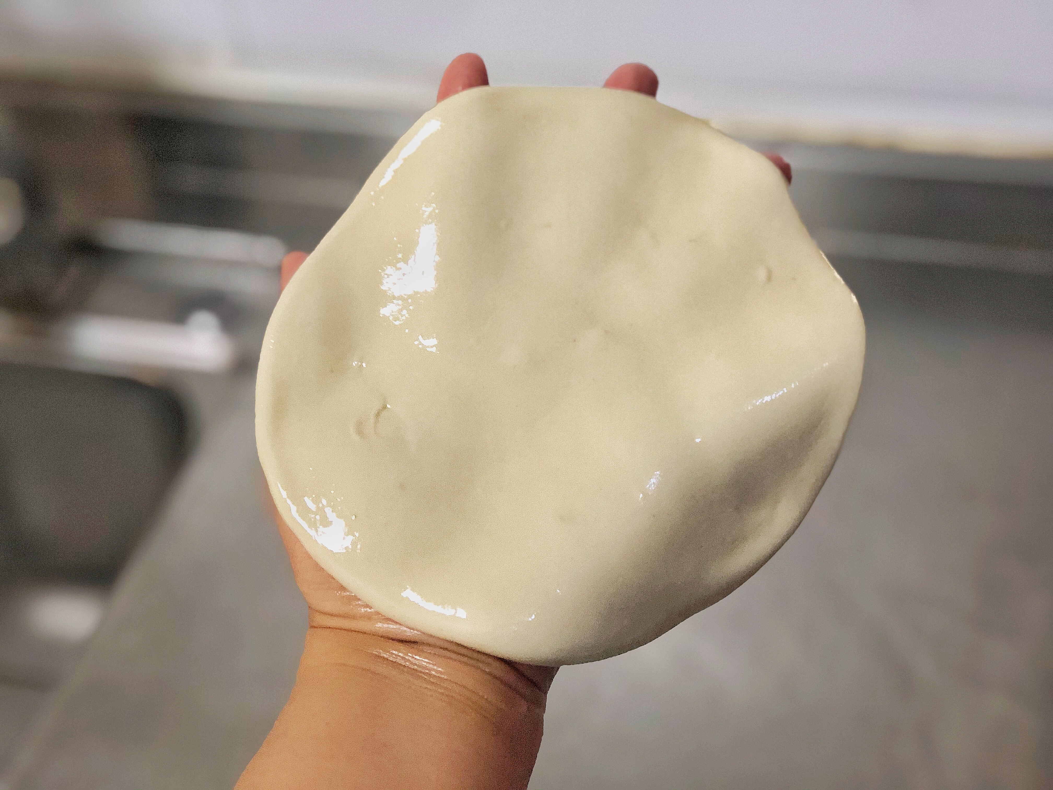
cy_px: 395
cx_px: 526
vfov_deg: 25.7
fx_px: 1734
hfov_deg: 33.8
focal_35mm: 57
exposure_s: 1/33
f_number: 2.8
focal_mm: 6.6
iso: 250
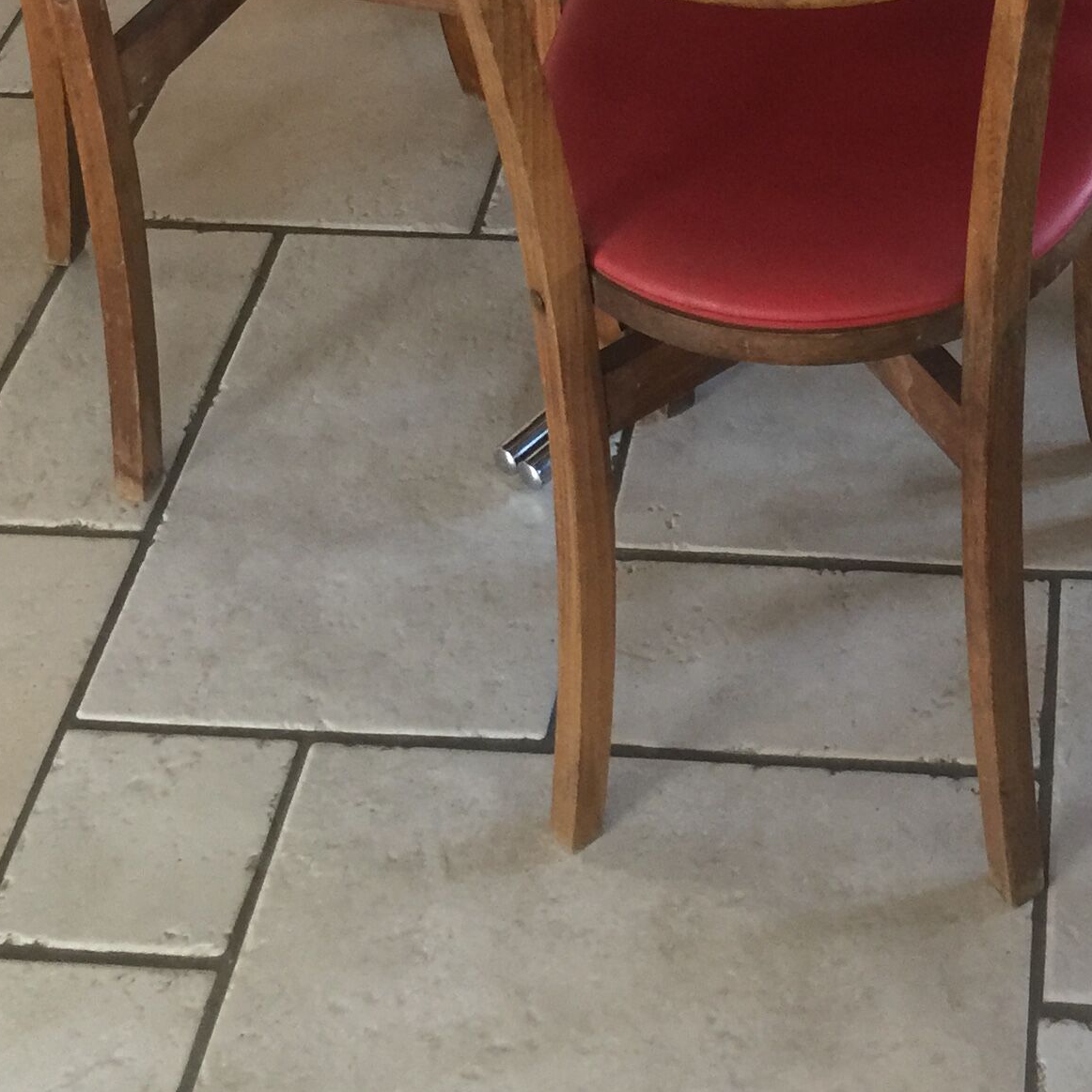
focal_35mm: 72
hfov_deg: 23.4
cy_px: -267
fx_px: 2570
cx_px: 957
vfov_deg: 21.9
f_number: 2.2
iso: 80
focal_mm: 4.15
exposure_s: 1/17
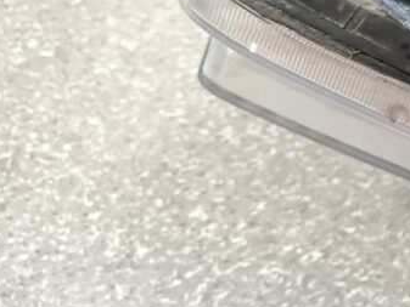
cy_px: -120
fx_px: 1280
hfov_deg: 14.8
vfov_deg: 13.1
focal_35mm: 108
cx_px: 826
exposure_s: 1/50
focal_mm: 5.4
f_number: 1.8
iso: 320
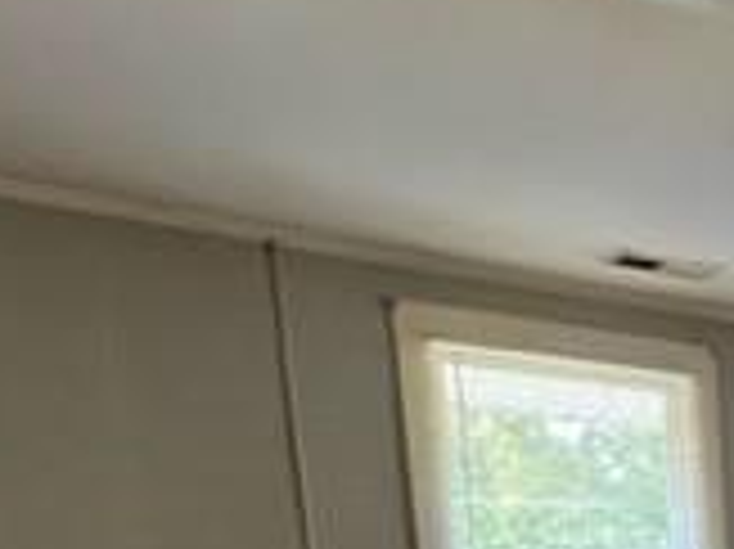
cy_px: 868
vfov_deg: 22.3
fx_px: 1081
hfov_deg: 28.4
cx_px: 1027
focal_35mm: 51
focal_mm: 1.57
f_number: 1.8
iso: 250
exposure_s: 1/91
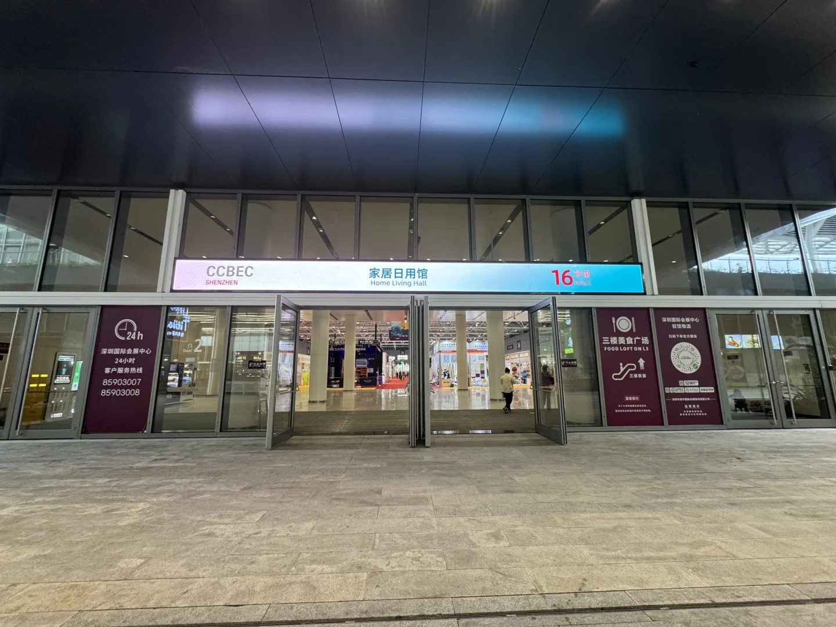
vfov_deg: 85.7
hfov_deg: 102.1
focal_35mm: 14
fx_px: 338
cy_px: 314
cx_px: 418
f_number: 2.2
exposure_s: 1/120
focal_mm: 2.22
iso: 250
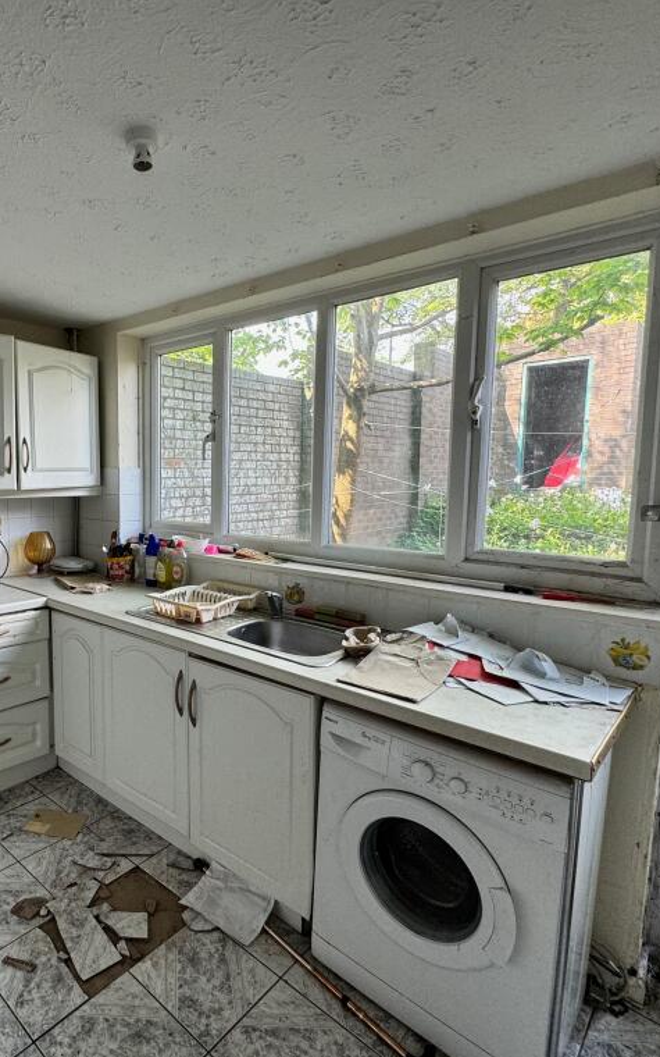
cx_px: 145
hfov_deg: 55.9
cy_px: 533
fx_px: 576
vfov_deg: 85.1
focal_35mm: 20
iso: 100
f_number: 2.2
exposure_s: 1/99
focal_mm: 2.22
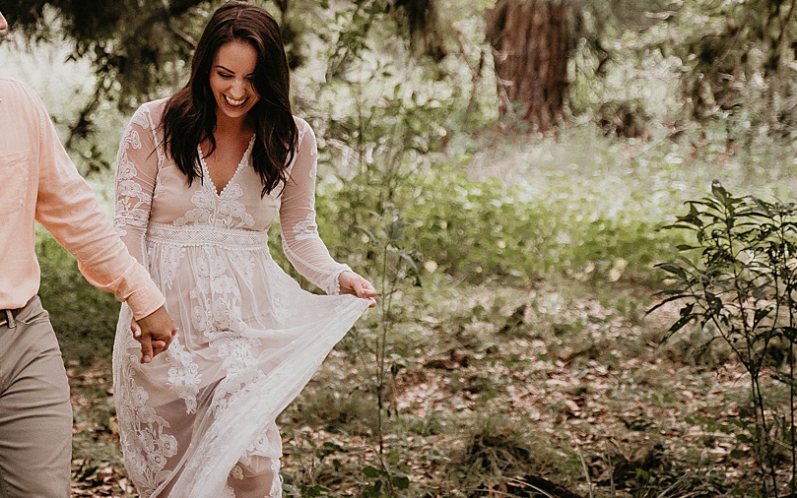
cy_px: 59
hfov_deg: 16.2
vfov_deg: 10.1
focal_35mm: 129
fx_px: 2803
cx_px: 279
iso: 1250
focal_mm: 64
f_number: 2.8
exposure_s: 1/320
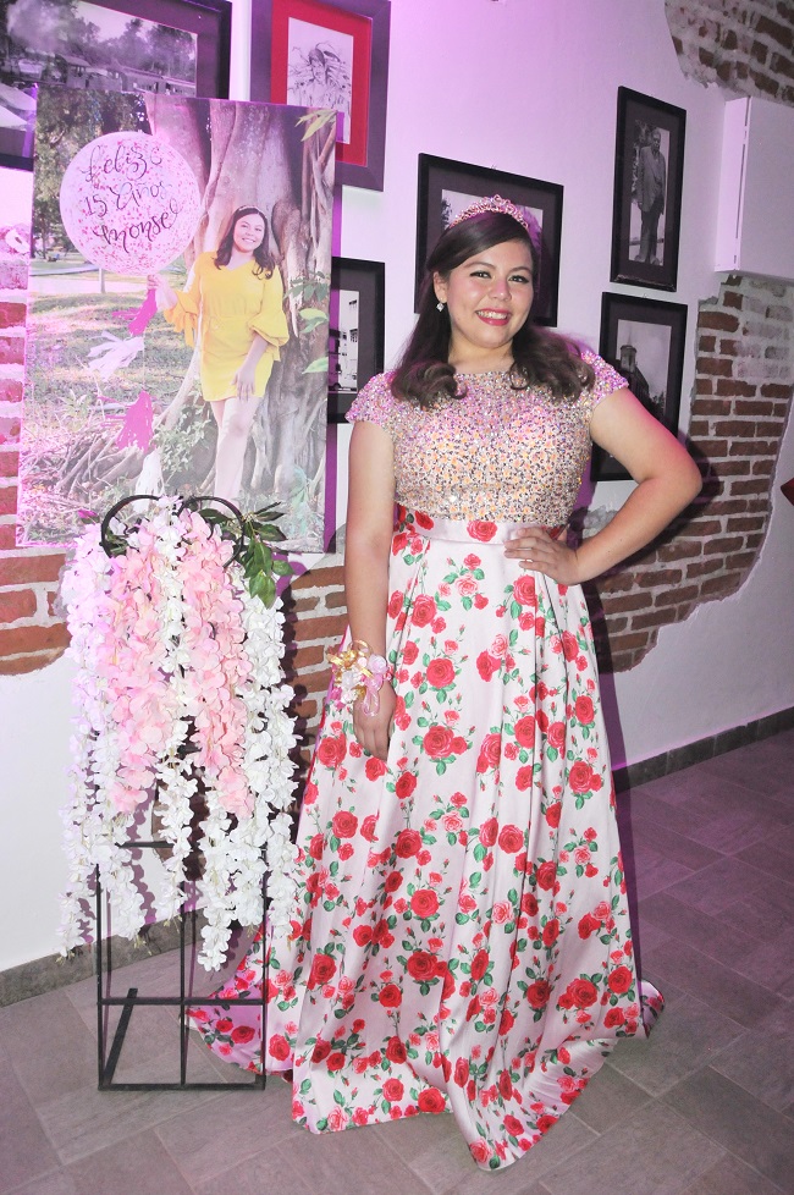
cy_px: 598
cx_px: 397
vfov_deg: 67.4
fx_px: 895
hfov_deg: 47.8
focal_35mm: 27
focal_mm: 18
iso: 1250
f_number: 5.6
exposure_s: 1/60
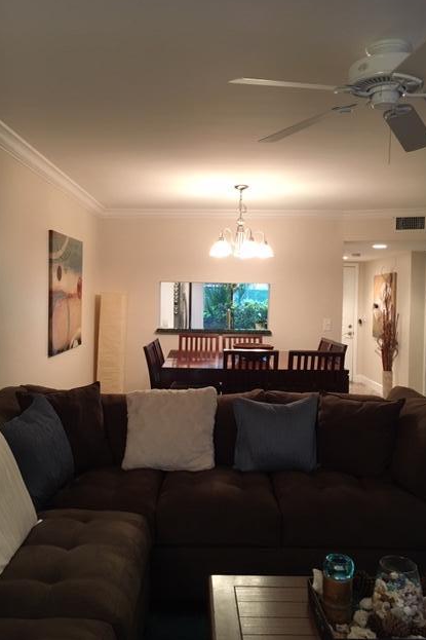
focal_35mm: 31
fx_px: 551
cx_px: 210
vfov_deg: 60.3
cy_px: 315
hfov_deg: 42.3
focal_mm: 4.15
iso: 200
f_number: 2.2
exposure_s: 1/24
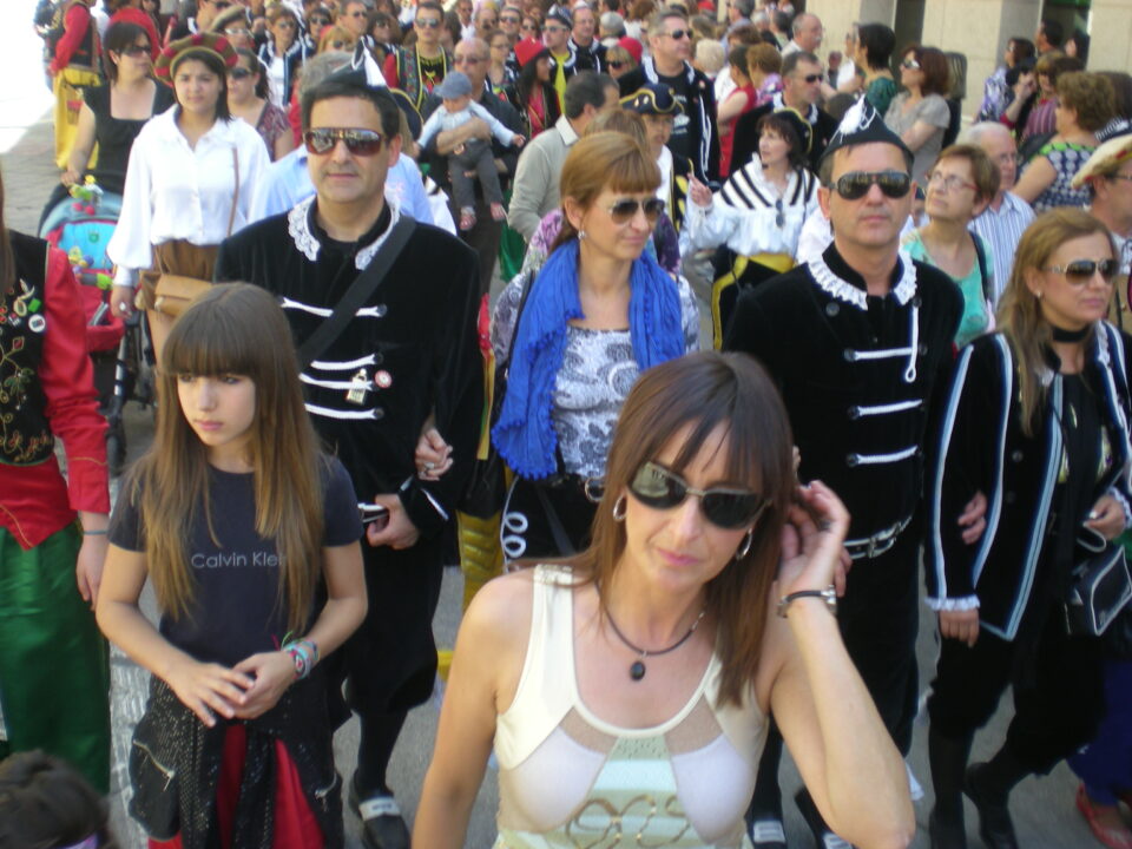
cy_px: 424
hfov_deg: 49.0
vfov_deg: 37.7
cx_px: 566
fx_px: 1243
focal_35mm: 38
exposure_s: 1/75.6
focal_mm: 6.3
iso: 50
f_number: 3.1
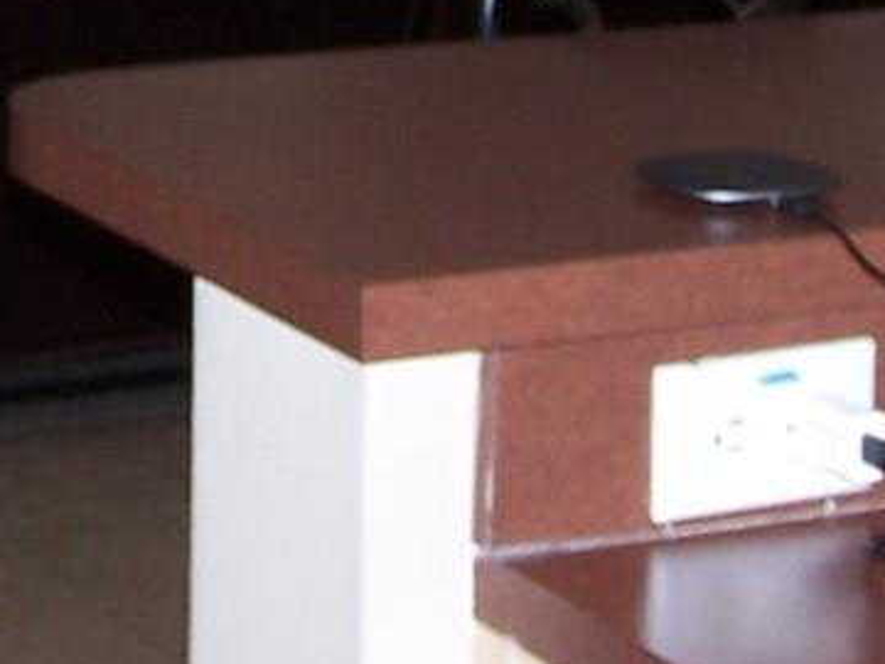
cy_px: -288
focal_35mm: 169
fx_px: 4321
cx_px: 98
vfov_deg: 8.6
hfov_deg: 11.6
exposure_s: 1/60
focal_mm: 6.3
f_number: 2.8
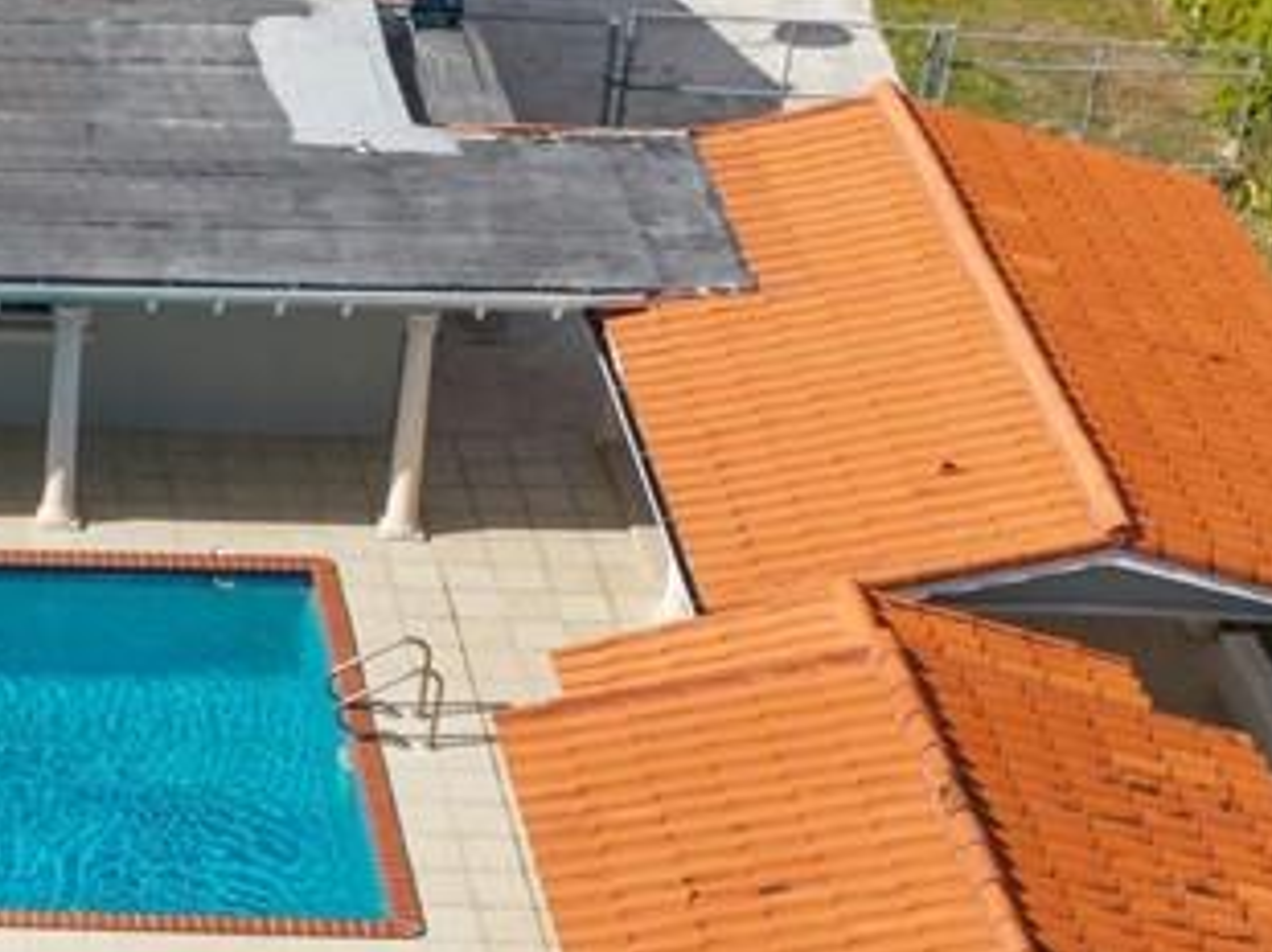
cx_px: -423
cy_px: 222
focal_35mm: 124
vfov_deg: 11.9
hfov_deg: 15.1
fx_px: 4553
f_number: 1.8
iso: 170
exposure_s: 1/320
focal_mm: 8.67
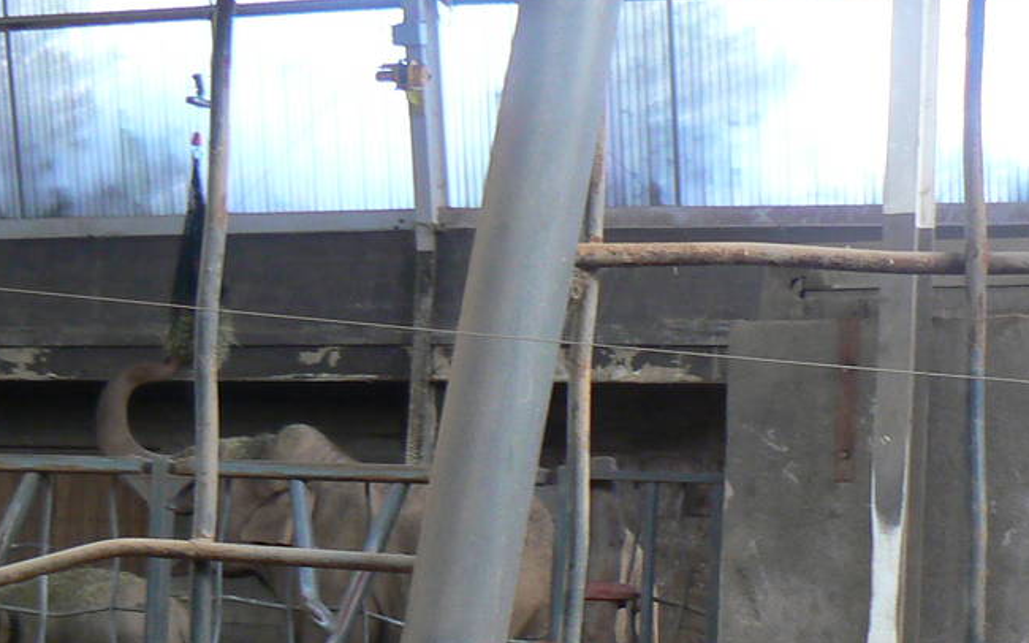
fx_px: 2636
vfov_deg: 13.7
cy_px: 635
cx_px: 742
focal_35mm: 94
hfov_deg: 21.9
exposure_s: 1/30
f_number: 2.8
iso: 125
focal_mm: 6
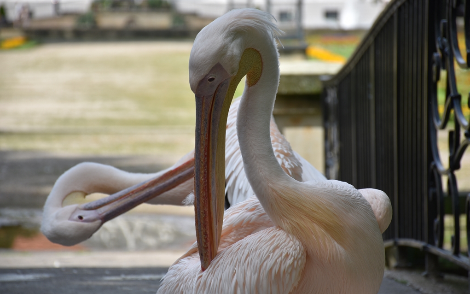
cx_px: 235
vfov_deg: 7.0
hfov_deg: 11.2
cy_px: 141
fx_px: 2395
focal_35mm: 187
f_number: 5.6
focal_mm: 122
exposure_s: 1/500
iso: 200
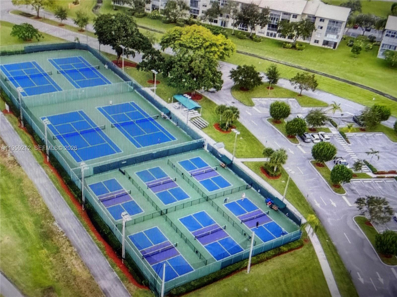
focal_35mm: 24
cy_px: 148
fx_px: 275
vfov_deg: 56.8
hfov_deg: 71.6
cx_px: 198
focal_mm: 2.22
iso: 200
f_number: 2.2
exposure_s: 1/120
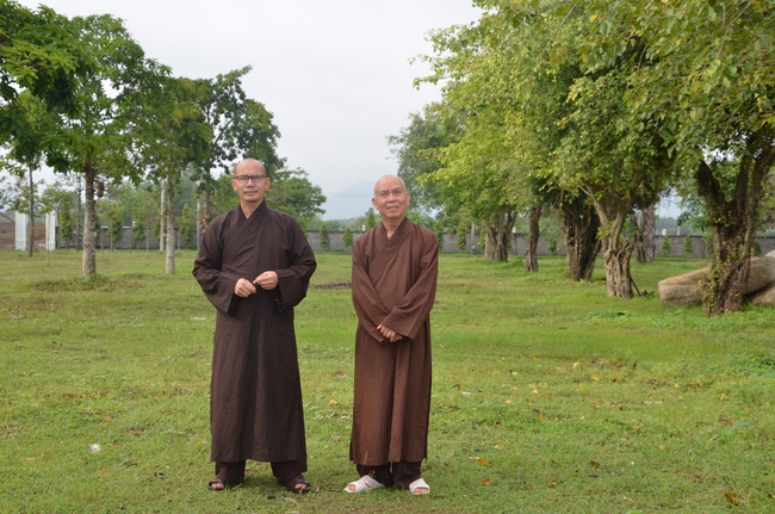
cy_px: 257
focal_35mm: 51
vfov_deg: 26.4
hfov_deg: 38.9
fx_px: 1096
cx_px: 388
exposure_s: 1/250
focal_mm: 34
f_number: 9
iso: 320
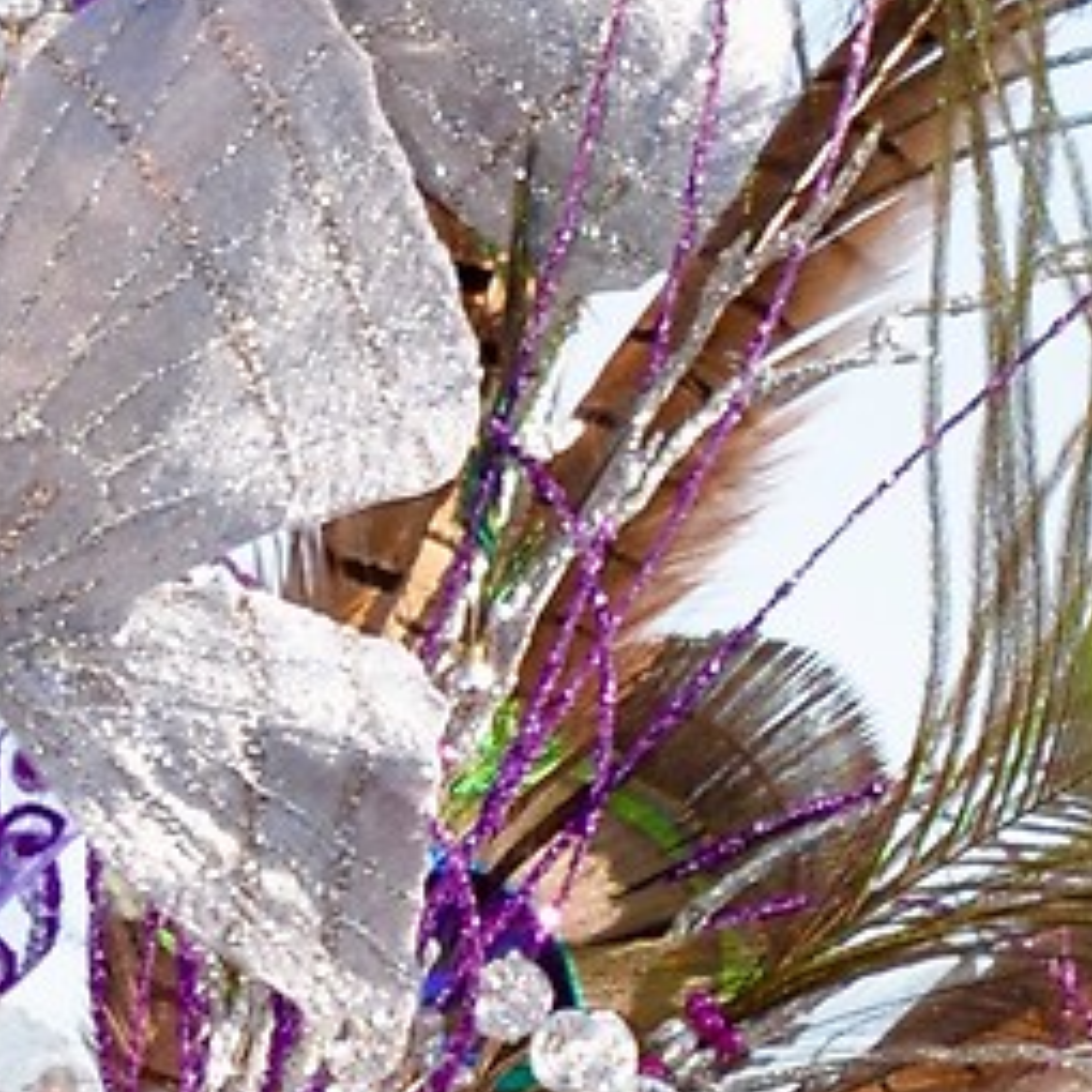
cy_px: 2368
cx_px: -527
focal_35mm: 721
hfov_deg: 2.4
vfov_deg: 2.4
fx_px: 25733
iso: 250
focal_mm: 90
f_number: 9
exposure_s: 1/200
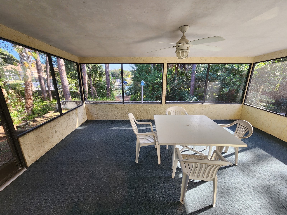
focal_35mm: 13
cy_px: 108
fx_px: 108
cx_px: 144
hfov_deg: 106.2
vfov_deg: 89.9
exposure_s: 1/60
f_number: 2.2
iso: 80
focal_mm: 2.2
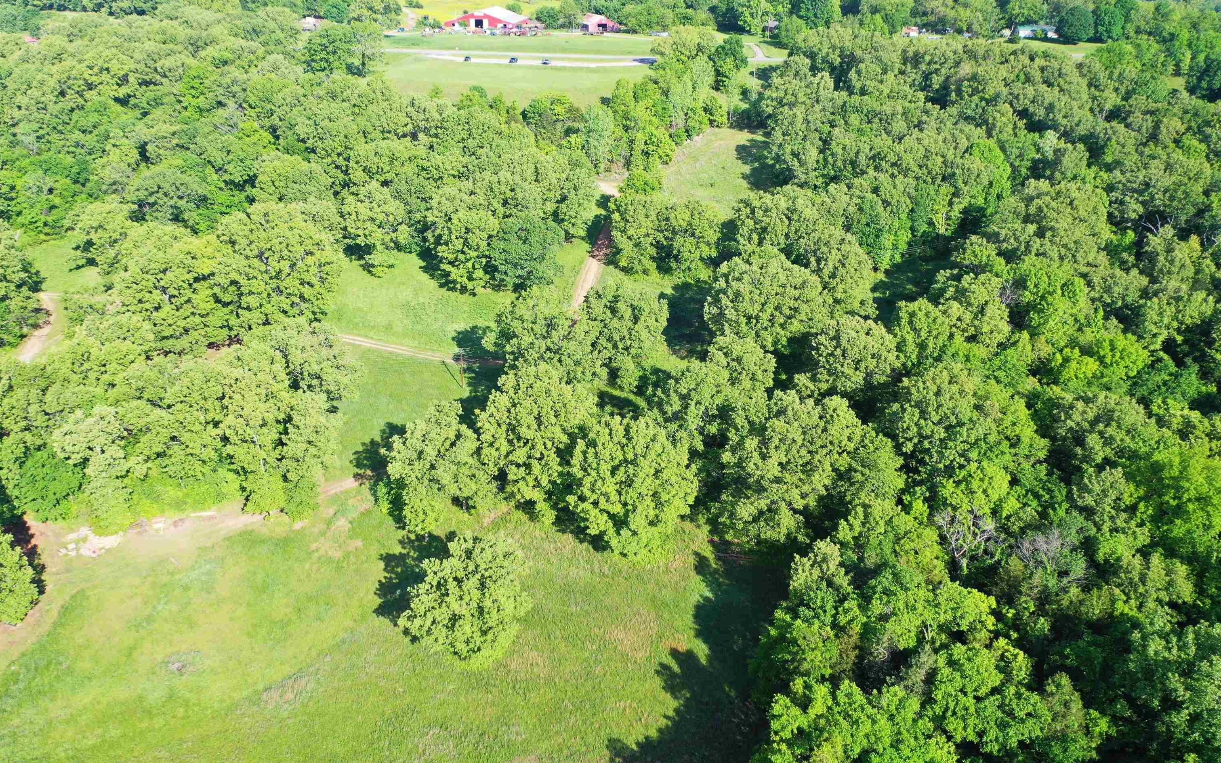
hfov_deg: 64.6
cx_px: 610
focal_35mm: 29
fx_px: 965
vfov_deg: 43.1
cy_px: 404
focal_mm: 10.26
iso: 100
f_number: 2.8
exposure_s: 1/800
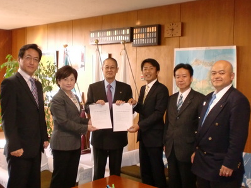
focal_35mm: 44
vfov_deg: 32.8
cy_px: 99
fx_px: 319
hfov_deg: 43.0
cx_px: 122
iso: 400
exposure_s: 1/60
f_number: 3.1
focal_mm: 6.3
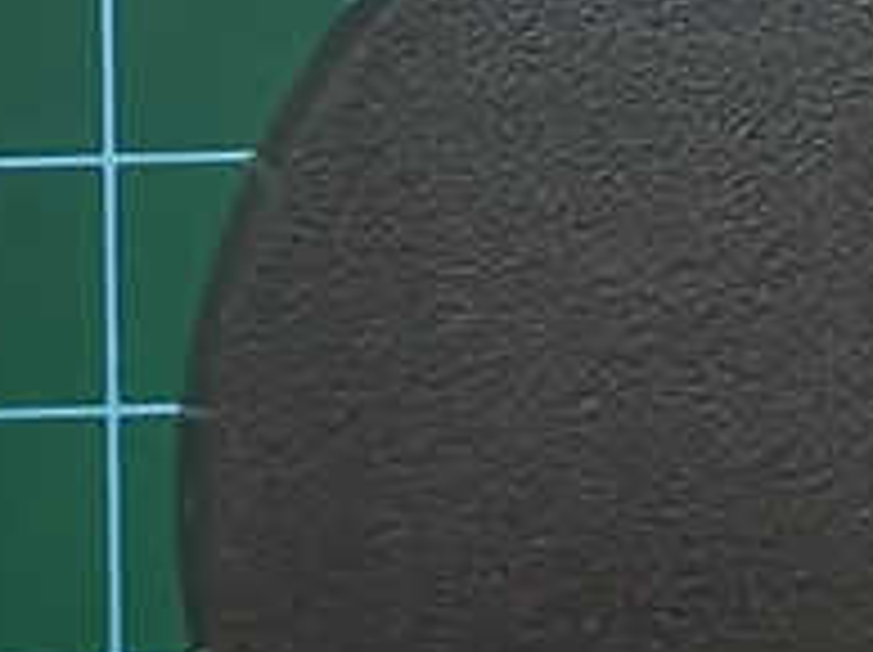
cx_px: -367
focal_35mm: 143
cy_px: -400
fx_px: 3602
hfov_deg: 13.2
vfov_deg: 10.0
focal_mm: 2.26
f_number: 2.2
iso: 400
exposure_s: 1/25
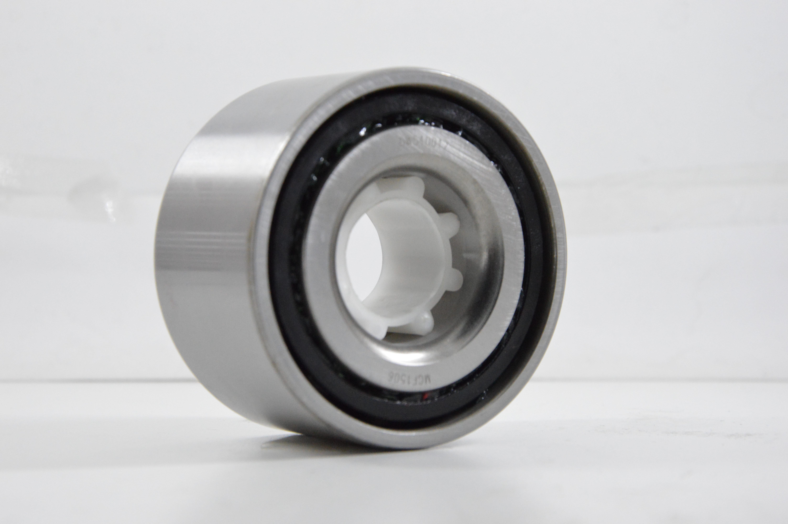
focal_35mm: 99
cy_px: 262
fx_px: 2165
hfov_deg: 20.6
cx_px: 394
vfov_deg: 13.8
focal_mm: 66
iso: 3200
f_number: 8
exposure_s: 1/100
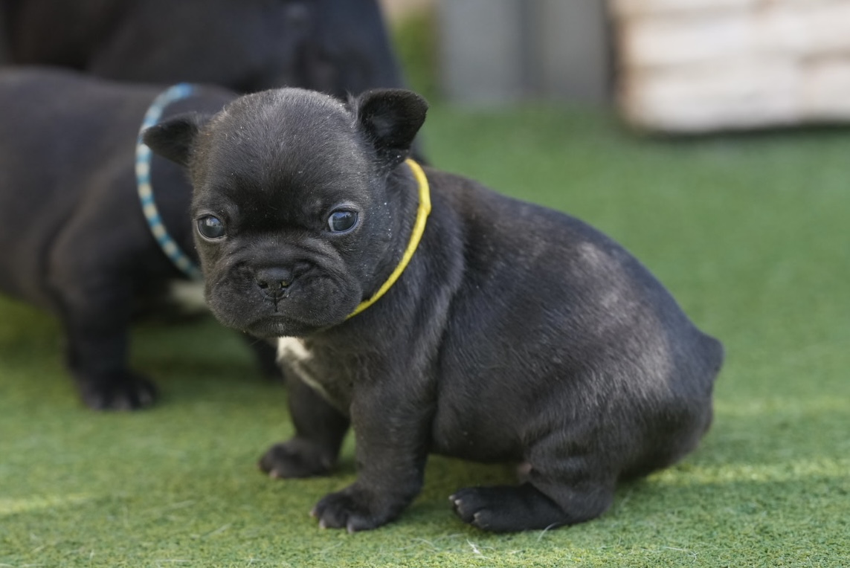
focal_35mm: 135
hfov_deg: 15.2
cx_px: 425
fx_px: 3190
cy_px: 284
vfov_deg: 10.2
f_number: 4
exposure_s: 1/1250
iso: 1250
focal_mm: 135
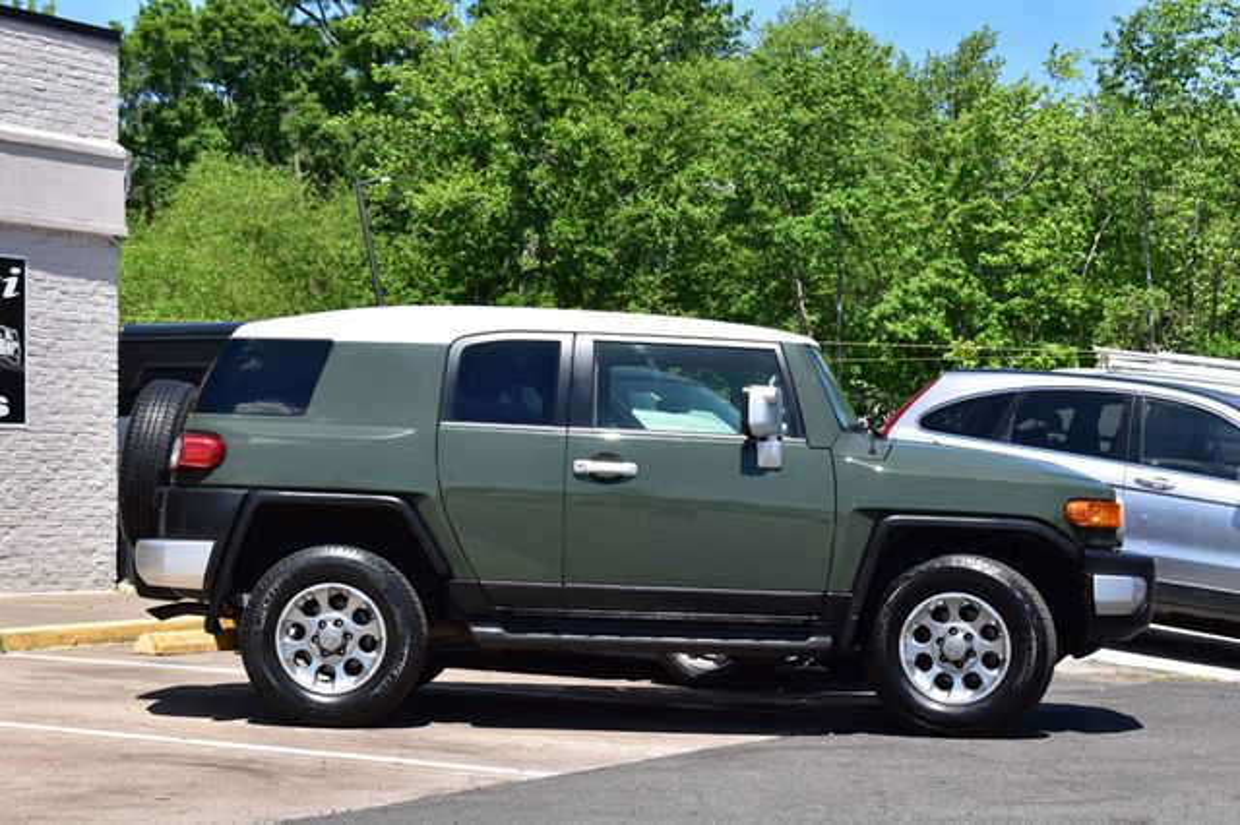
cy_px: 412
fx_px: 2479
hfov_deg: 28.1
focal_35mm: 72
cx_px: 620
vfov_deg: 18.9
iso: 400
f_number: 11
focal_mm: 48
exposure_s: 1/500
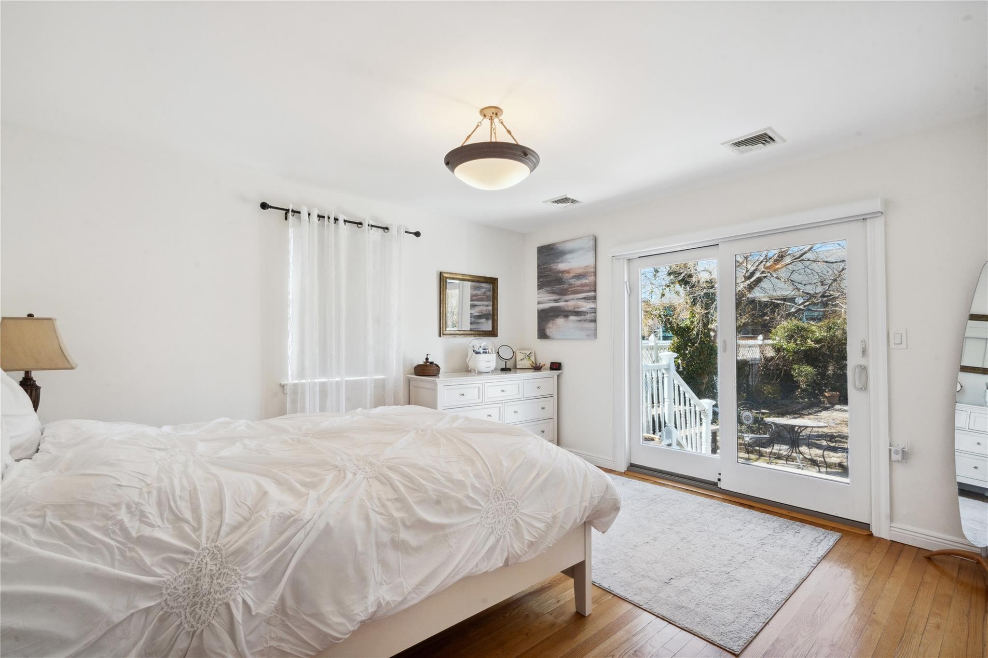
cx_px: 494
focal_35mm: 16
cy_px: 329
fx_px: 439
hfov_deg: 96.7
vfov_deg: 73.7
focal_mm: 16
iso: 1000
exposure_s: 1/80
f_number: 13
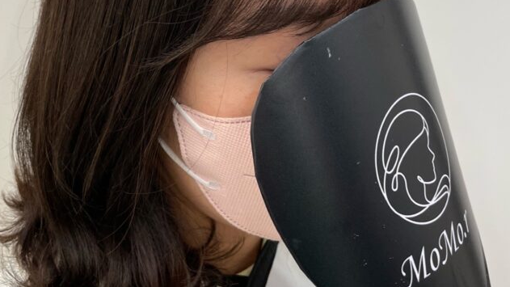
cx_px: 225
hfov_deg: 44.5
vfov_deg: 24.7
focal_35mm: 46
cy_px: -2
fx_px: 622
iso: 64
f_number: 1.6
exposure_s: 1/60
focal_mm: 4.2
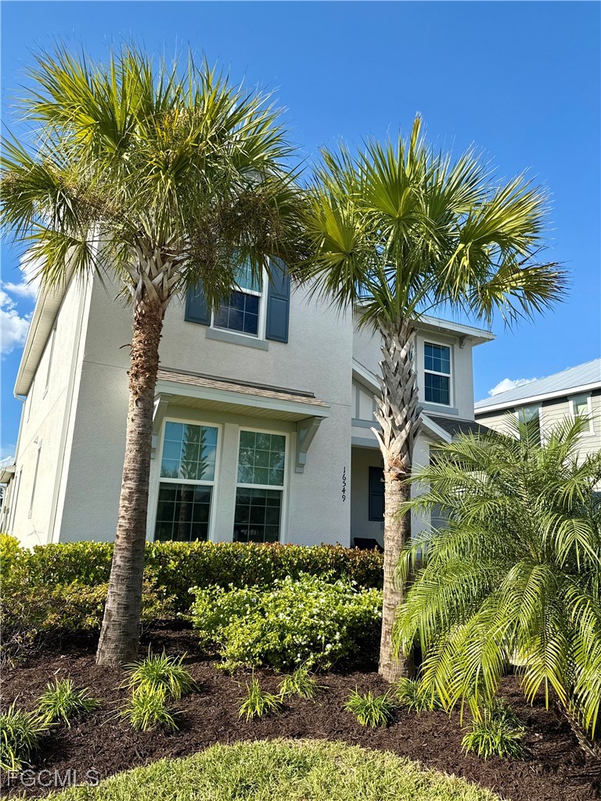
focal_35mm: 24
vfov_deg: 71.6
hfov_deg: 56.8
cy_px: 400
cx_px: 300
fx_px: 556
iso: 100
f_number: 1.78
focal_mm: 6.76
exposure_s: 1/3279
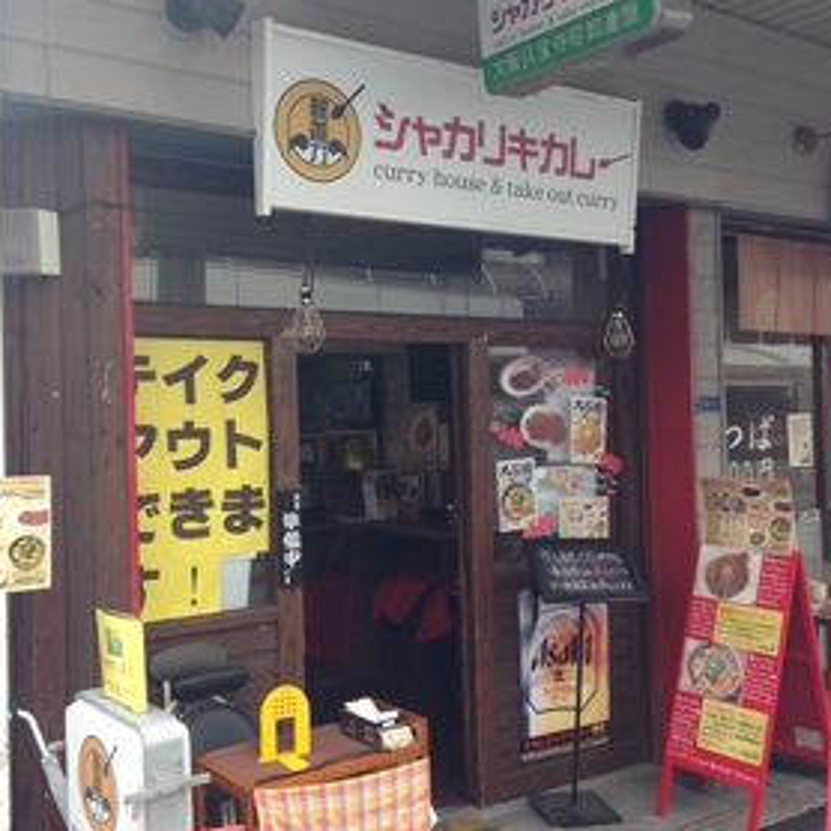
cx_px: 439
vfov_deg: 40.0
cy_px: 427
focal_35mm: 42
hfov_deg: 40.0
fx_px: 1141
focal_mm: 4.12
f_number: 2.4
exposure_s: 1/144
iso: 50
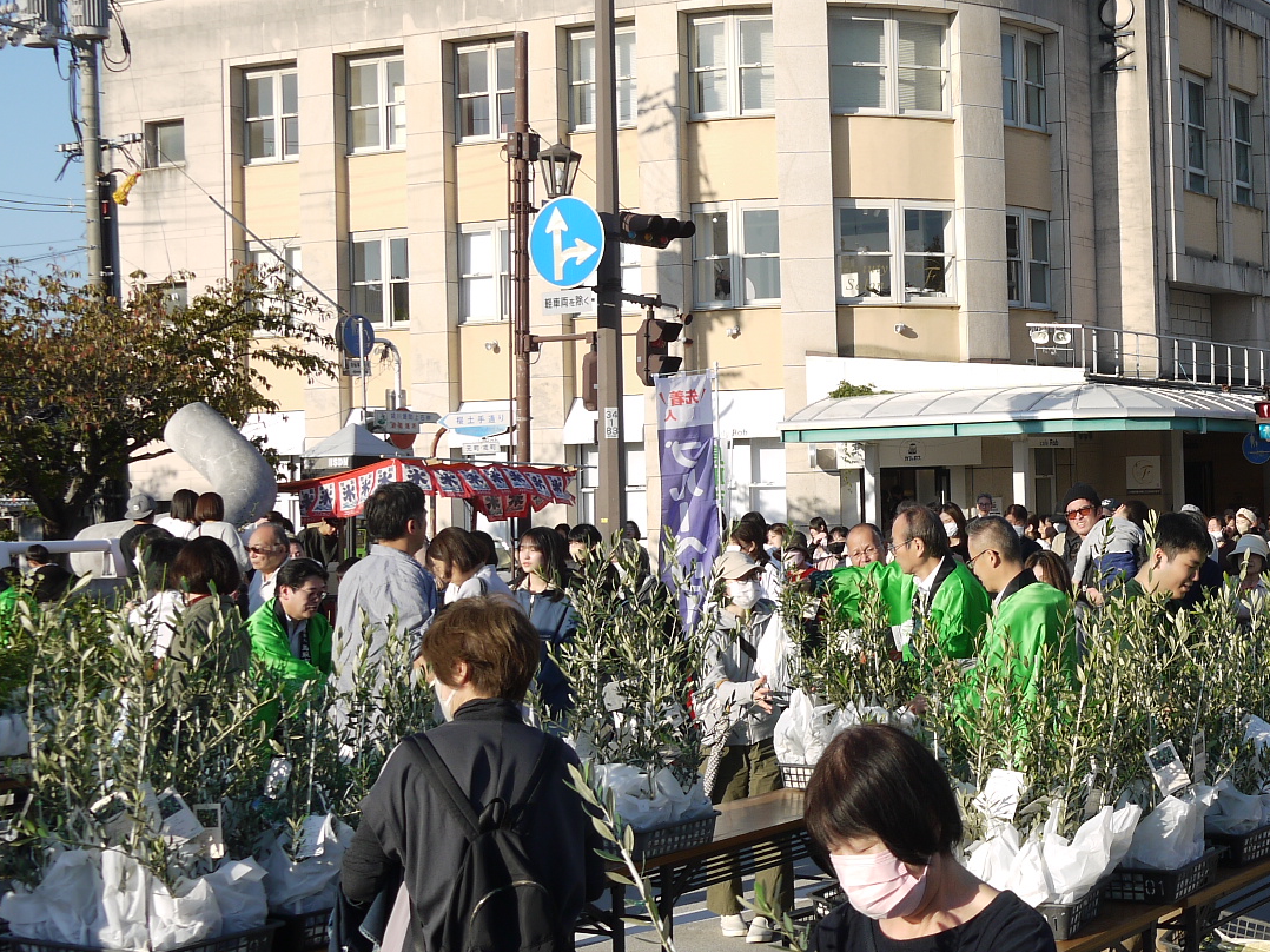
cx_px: 1203
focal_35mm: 57
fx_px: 2091
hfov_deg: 31.8
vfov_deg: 25.6
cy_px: 414
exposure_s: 1/400
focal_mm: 15
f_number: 6.3
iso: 100
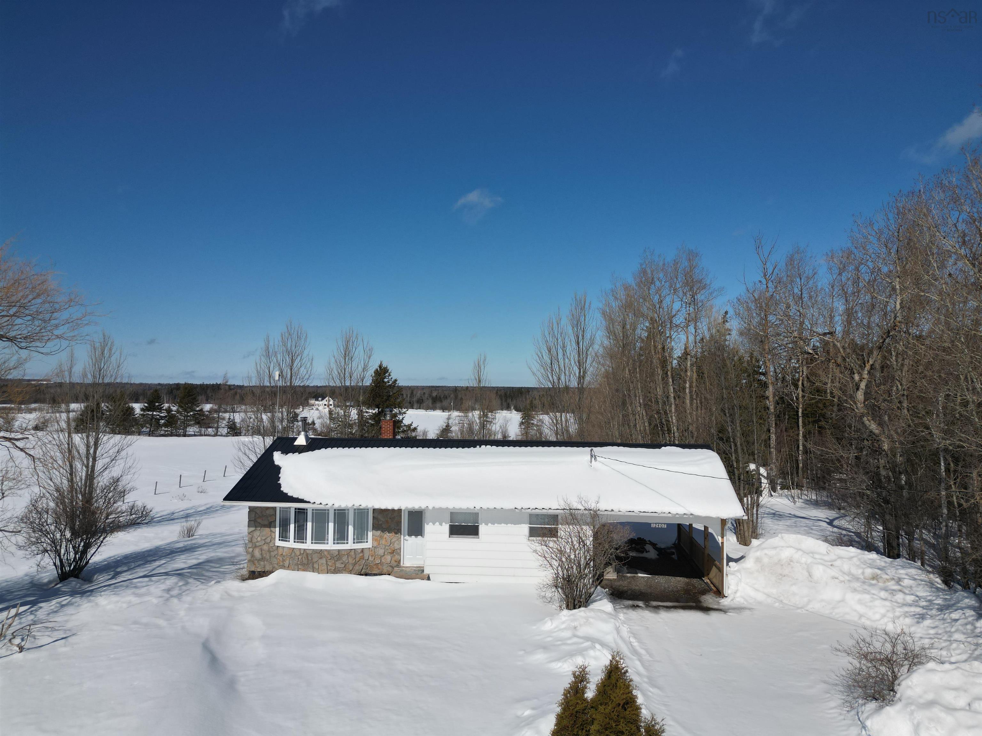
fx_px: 681
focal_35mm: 24
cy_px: 368
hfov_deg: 71.6
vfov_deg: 56.8
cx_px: 491
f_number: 1.7
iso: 200
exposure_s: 1/240
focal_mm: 6.72
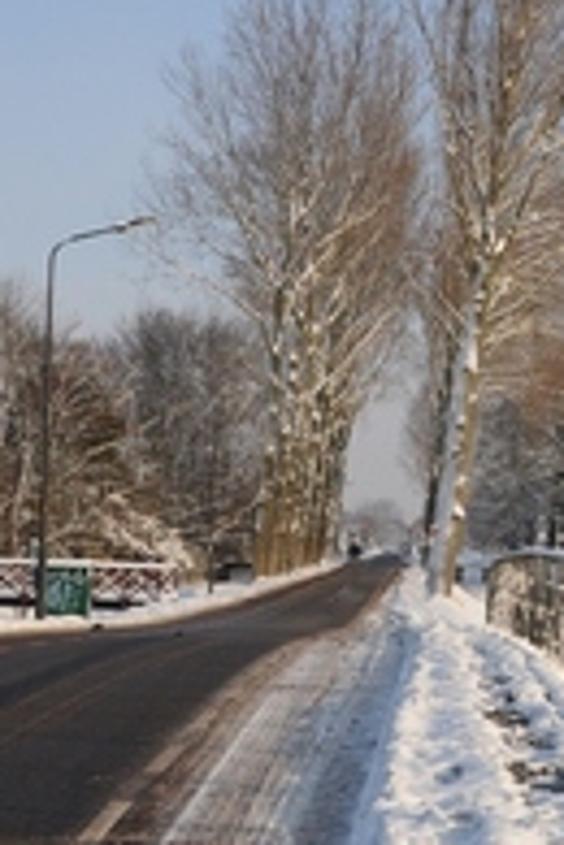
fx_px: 1743
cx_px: 751
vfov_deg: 27.3
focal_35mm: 74
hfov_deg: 17.2
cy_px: 438
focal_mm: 21
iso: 200
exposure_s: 1/400
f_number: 9
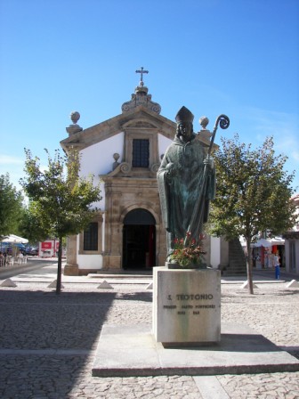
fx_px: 415
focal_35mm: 36
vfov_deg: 51.4
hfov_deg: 39.7
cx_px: 150
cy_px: 200
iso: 50
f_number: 2.8
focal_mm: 6
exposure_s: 1/640
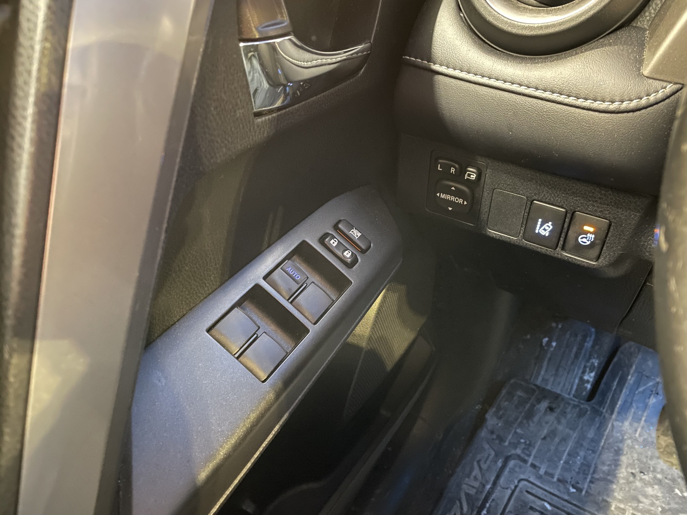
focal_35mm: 26
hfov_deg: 67.3
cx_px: 344
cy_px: 258
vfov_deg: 53.1
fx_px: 516
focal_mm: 4.2
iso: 1000
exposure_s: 1/4
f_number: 1.6
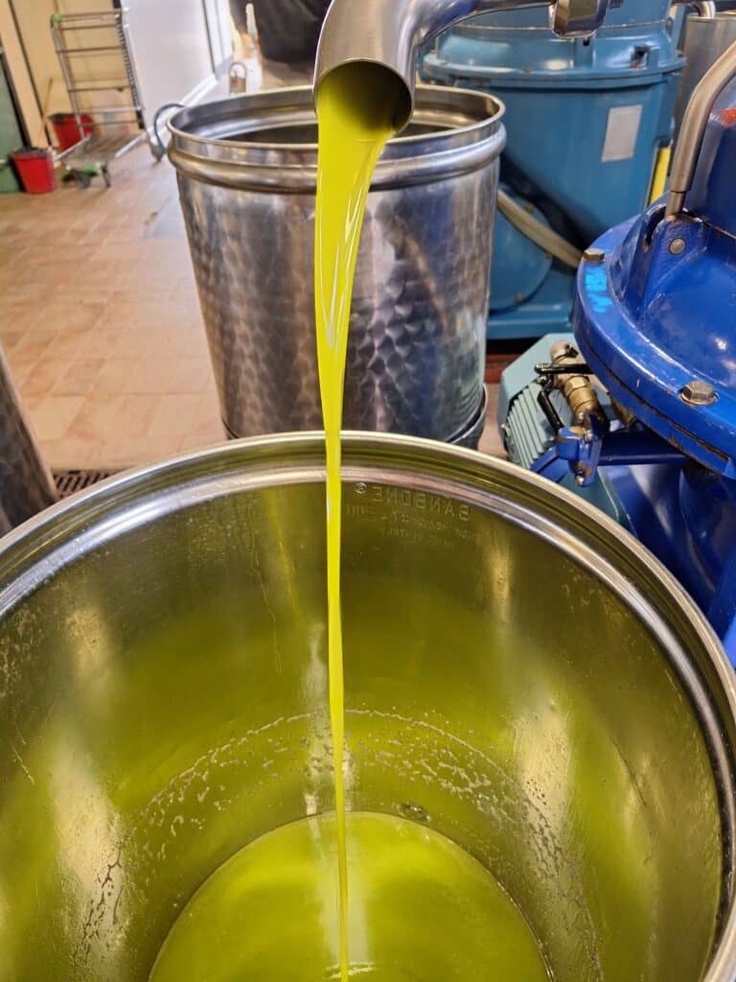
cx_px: 368
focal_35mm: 23
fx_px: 652
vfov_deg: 73.9
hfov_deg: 58.9
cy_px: 491
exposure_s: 1/50
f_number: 1.8
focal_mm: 5.54
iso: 250
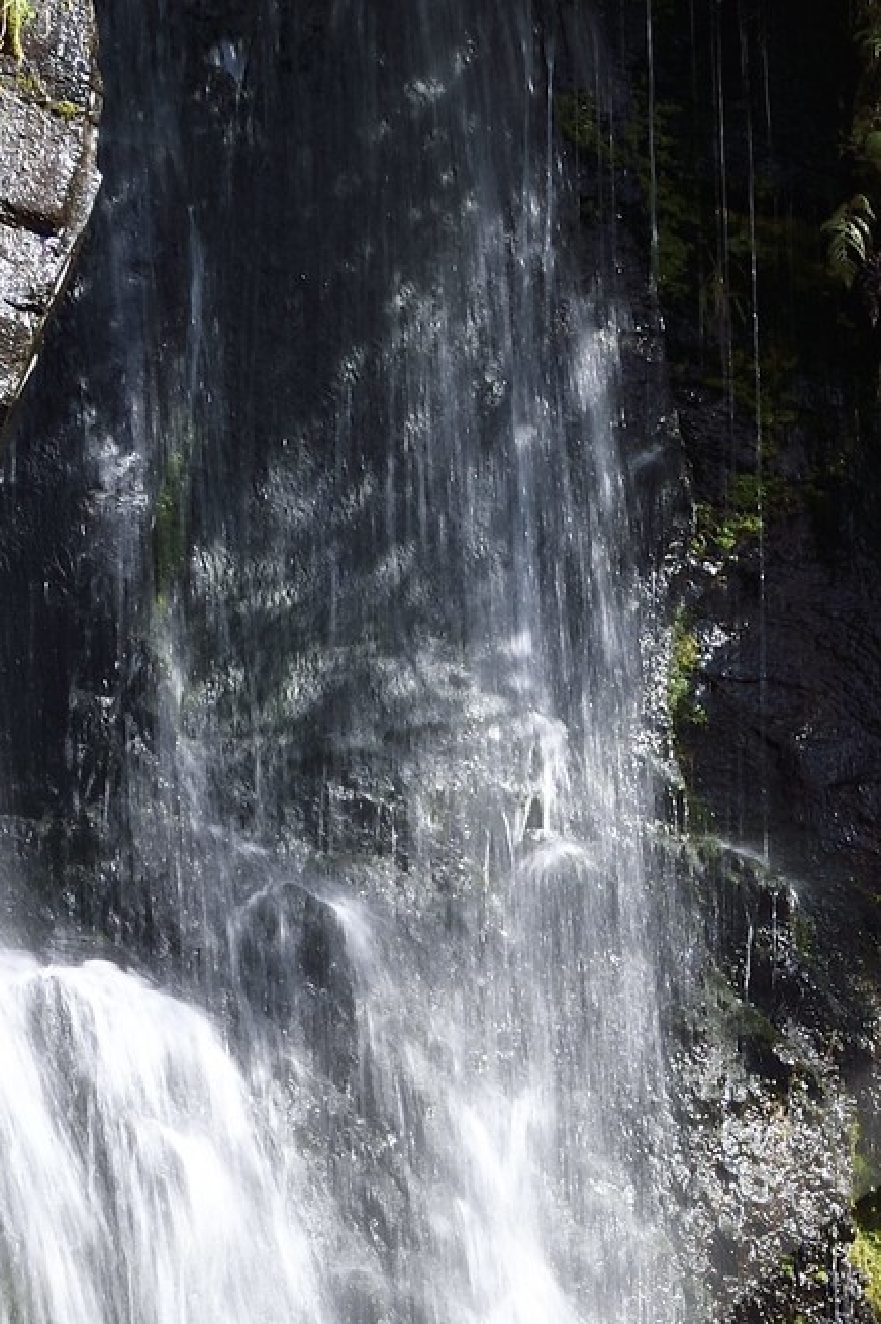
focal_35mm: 88
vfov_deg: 20.4
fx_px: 3234
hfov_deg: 14.4
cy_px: 1893
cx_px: 1338
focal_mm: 24
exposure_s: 1/20
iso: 100
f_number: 16
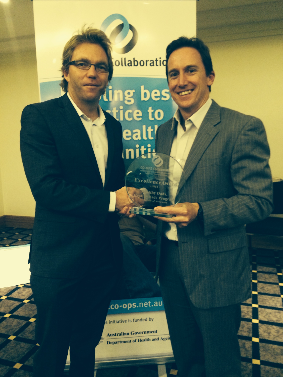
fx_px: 327
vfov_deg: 60.0
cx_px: 142
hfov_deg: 46.8
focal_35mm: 30
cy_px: 188
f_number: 2.2
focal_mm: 4.12
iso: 400
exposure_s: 1/15
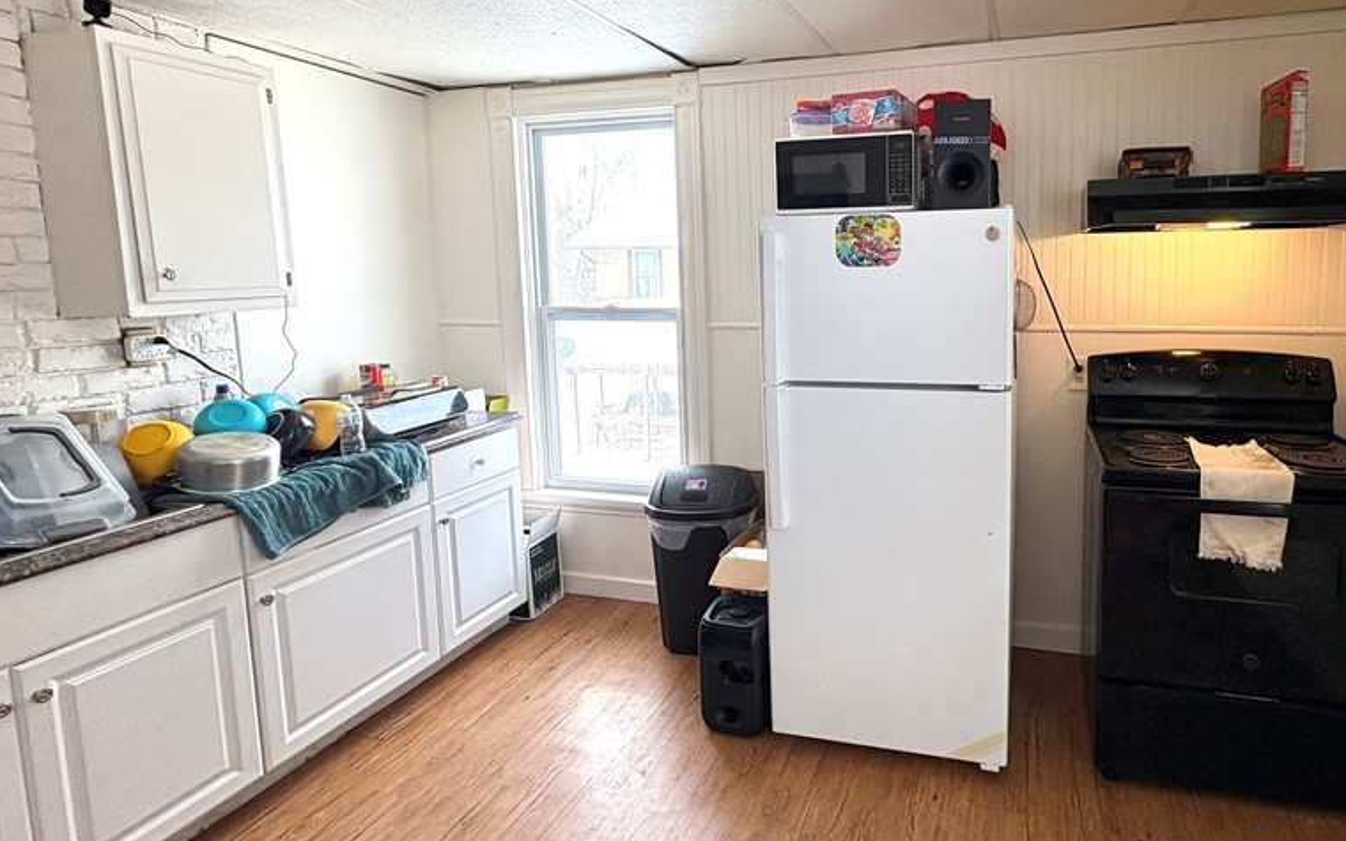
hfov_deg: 83.3
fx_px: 734
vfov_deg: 59.3
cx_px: 847
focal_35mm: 20
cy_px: 349
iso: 100
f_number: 2.2
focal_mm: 2.22
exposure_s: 1/120
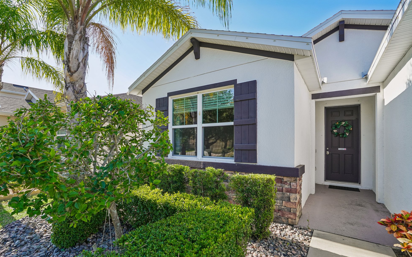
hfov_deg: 97.8
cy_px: 143
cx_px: 197
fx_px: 180
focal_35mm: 16
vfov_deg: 71.0
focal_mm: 10
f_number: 8
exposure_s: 1/60
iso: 100
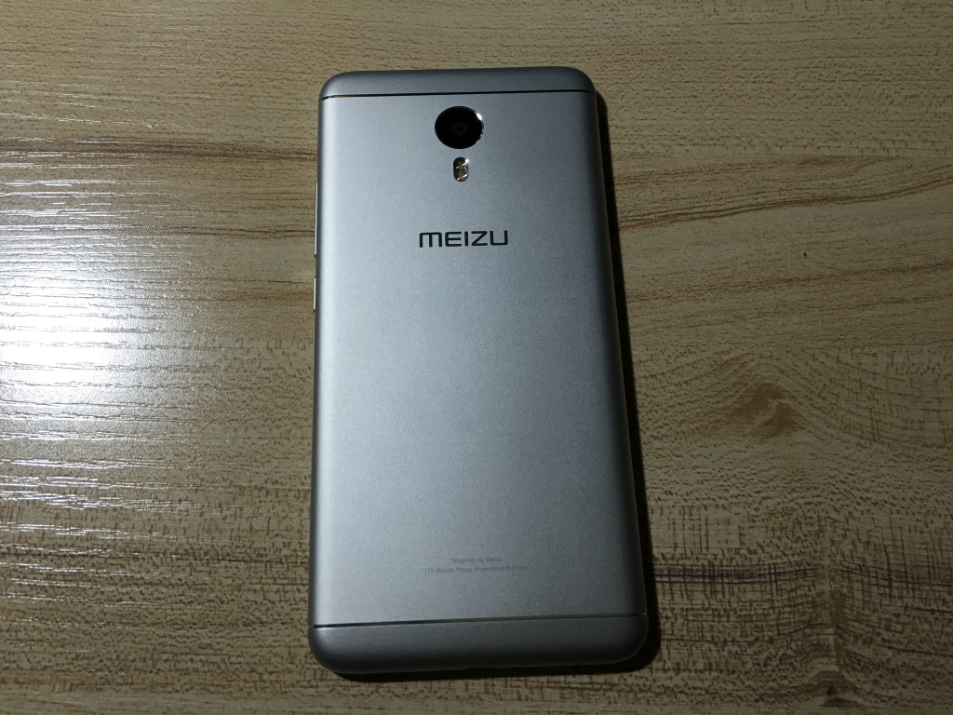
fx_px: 798
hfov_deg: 61.7
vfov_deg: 48.2
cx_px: 476
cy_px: 358
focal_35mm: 29
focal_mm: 4.15
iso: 32
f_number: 2.2
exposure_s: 1/17
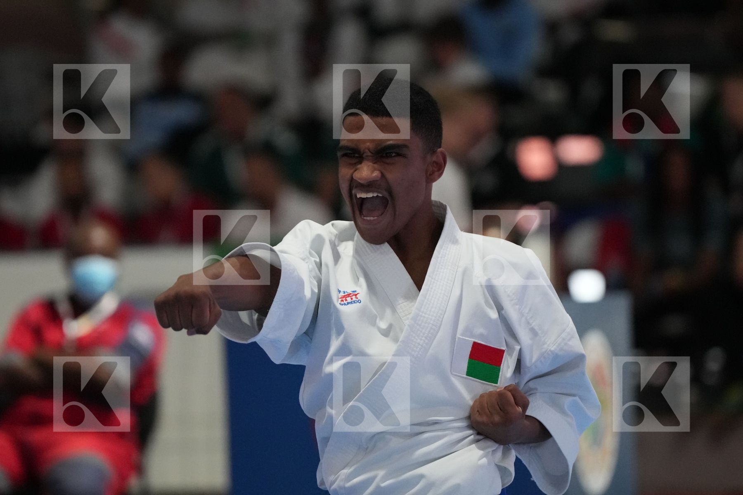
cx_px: 372
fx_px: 5201
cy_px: 248
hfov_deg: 8.2
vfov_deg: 5.5
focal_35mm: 252
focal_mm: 168
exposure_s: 1/500
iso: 6400
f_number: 2.8
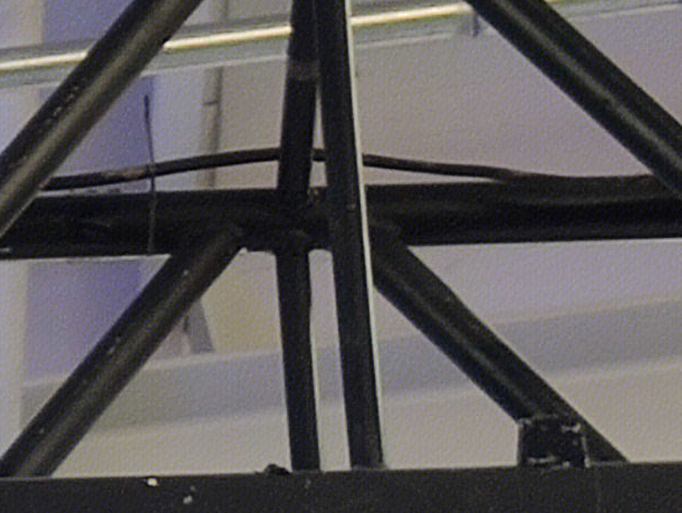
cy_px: 975
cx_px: -899
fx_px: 6190
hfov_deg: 6.1
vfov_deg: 4.7
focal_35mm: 314
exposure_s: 1/100
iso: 120
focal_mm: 4.75
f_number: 1.75
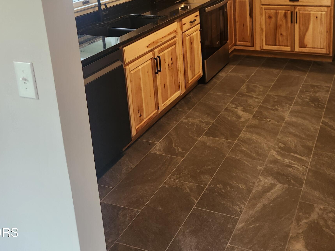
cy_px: 34
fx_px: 387
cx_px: 217
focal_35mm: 40
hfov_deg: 46.2
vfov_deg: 34.3
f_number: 1.8
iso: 160
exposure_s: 1/180
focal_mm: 5.4
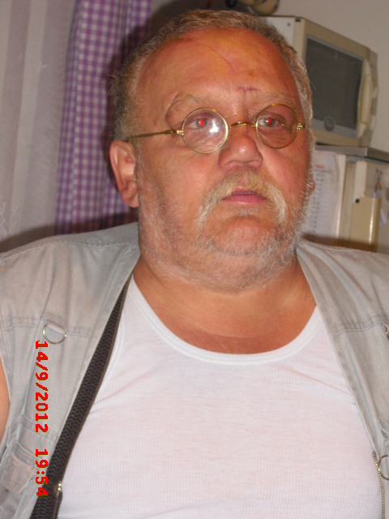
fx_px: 1169
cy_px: 260
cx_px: 194
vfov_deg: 25.0
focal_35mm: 78
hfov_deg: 18.9
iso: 200
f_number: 4.2
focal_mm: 12.8
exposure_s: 1/60
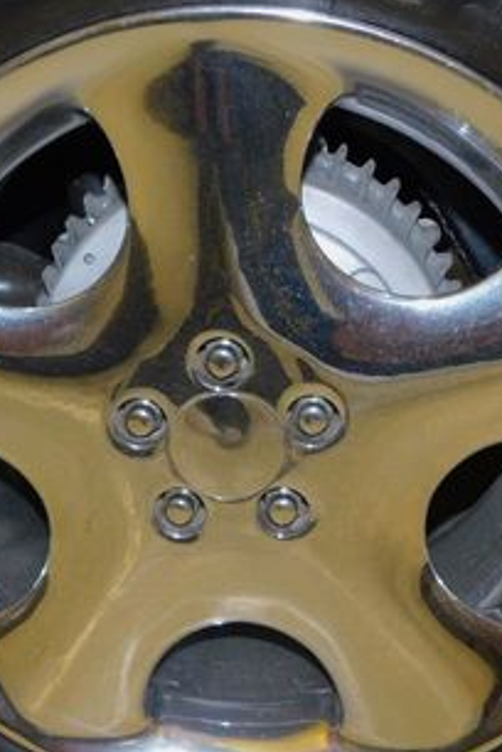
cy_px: 344
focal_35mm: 50
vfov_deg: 39.6
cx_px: 162
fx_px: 1046
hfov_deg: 26.8
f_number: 3
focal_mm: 4
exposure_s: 1/30
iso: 200
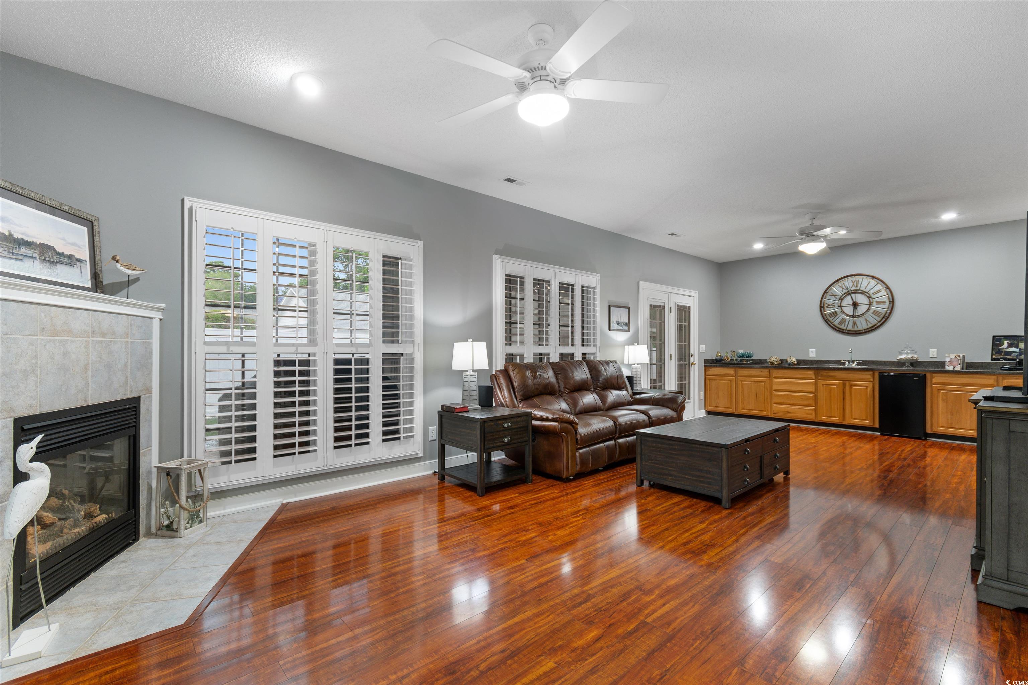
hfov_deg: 100.4
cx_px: 514
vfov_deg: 77.3
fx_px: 428
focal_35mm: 15
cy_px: 342
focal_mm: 10
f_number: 4.5
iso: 100
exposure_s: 1/6
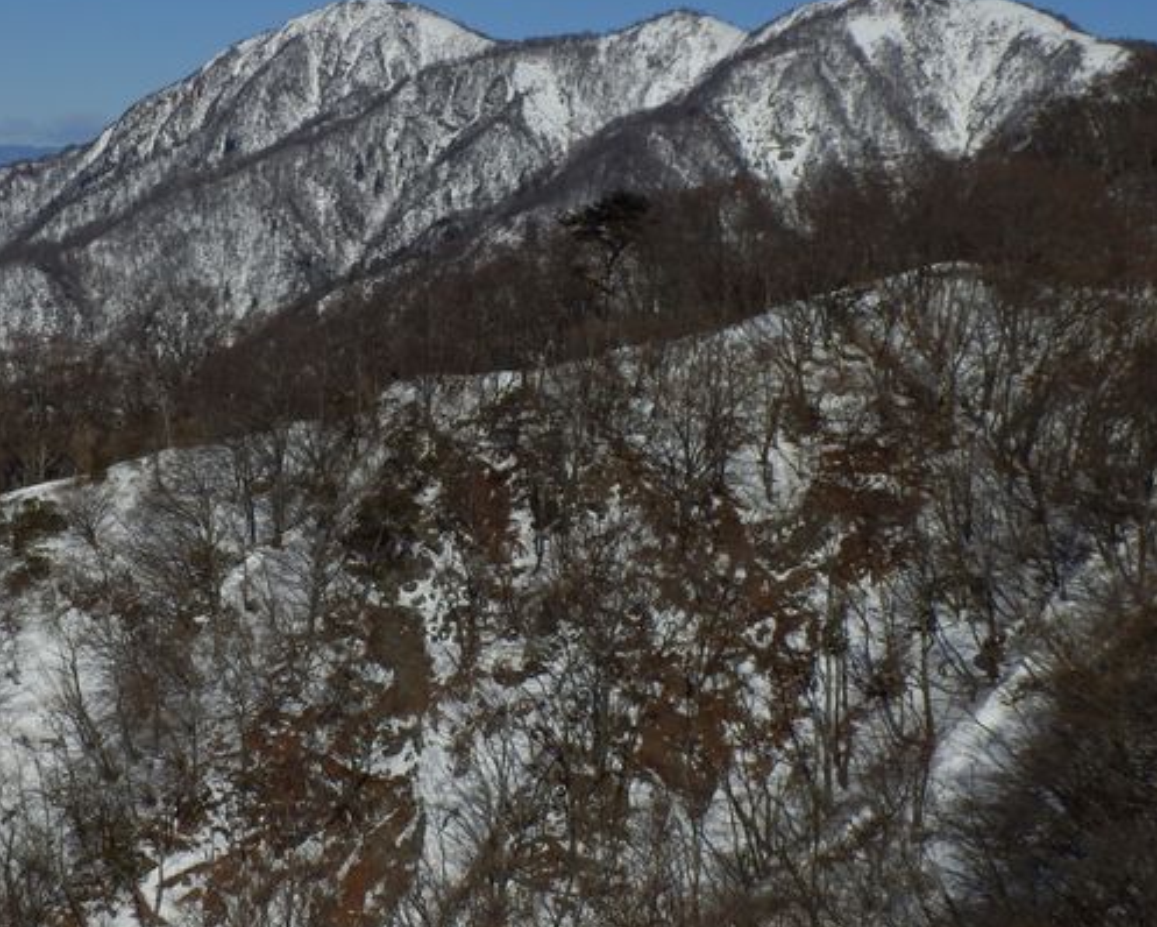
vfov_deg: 15.5
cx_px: 475
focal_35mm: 99
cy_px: 291
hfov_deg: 19.3
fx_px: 3391
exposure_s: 1/400
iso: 80
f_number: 11.8
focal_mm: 11.1
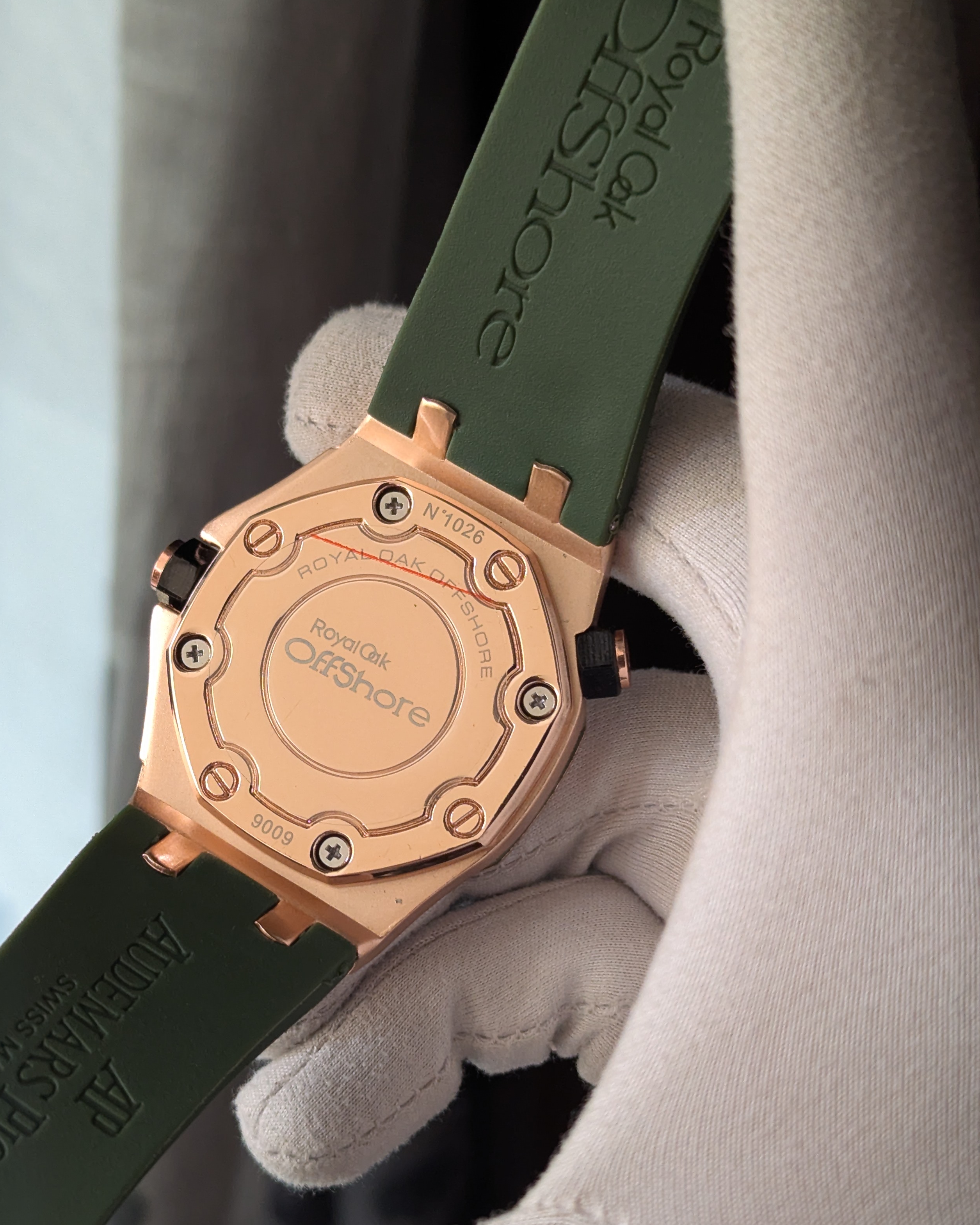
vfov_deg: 30.9
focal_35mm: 61
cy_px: 700
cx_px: 383
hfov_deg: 24.9
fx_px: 2211
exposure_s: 1/89.3
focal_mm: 6.81
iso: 195
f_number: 1.85
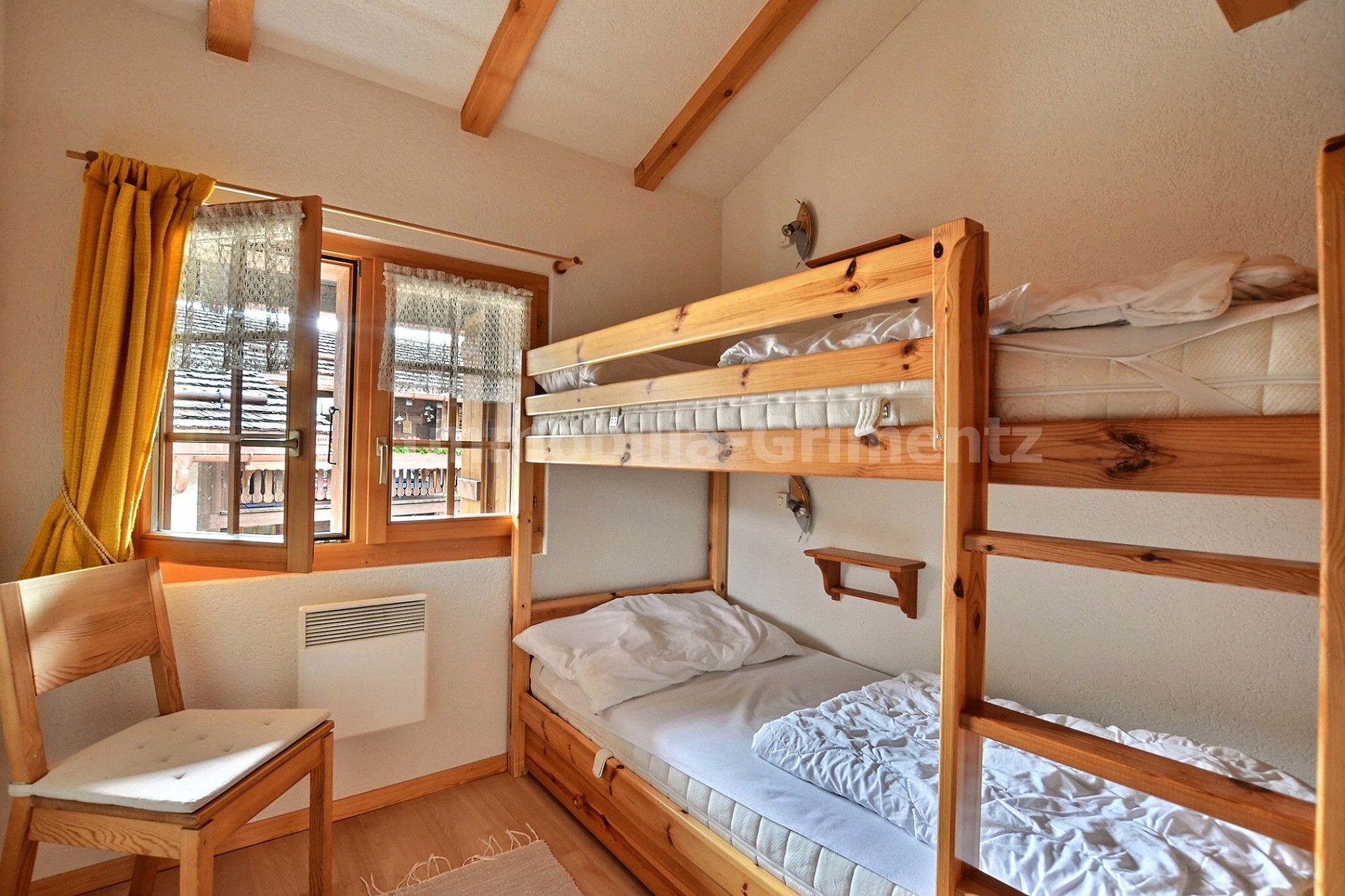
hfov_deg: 100.4
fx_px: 560
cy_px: 448
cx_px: 672
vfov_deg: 77.3
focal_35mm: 15
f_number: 9
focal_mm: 10
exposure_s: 1/2
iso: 400
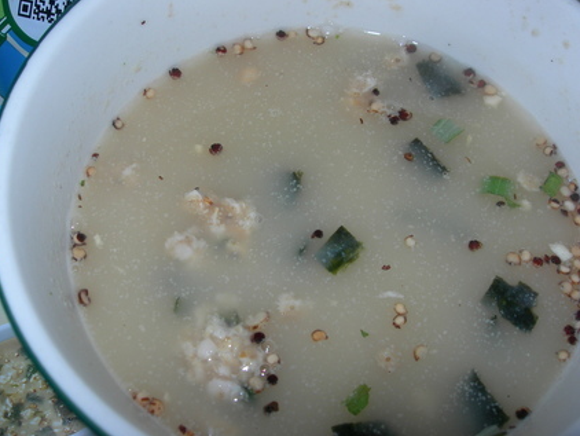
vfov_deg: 32.2
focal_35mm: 45
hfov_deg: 42.1
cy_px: 201
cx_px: 286
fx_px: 754
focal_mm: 7.8
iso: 50
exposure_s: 1/60.1
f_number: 4.8
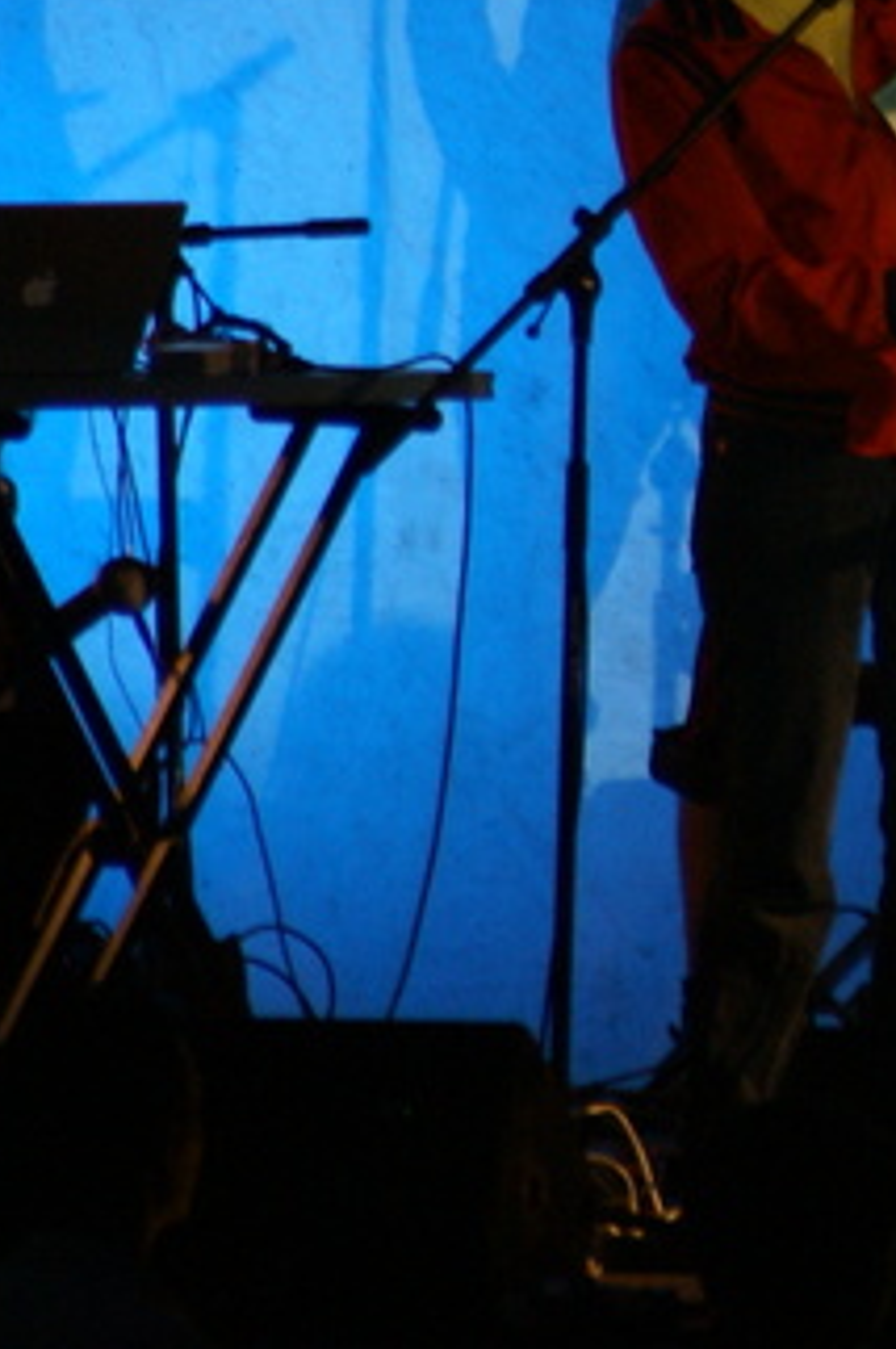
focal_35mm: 1432
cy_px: -4
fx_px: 53572
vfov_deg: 1.4
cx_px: 1608
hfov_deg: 1.0
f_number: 5.6
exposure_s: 1/125
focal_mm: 300
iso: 400
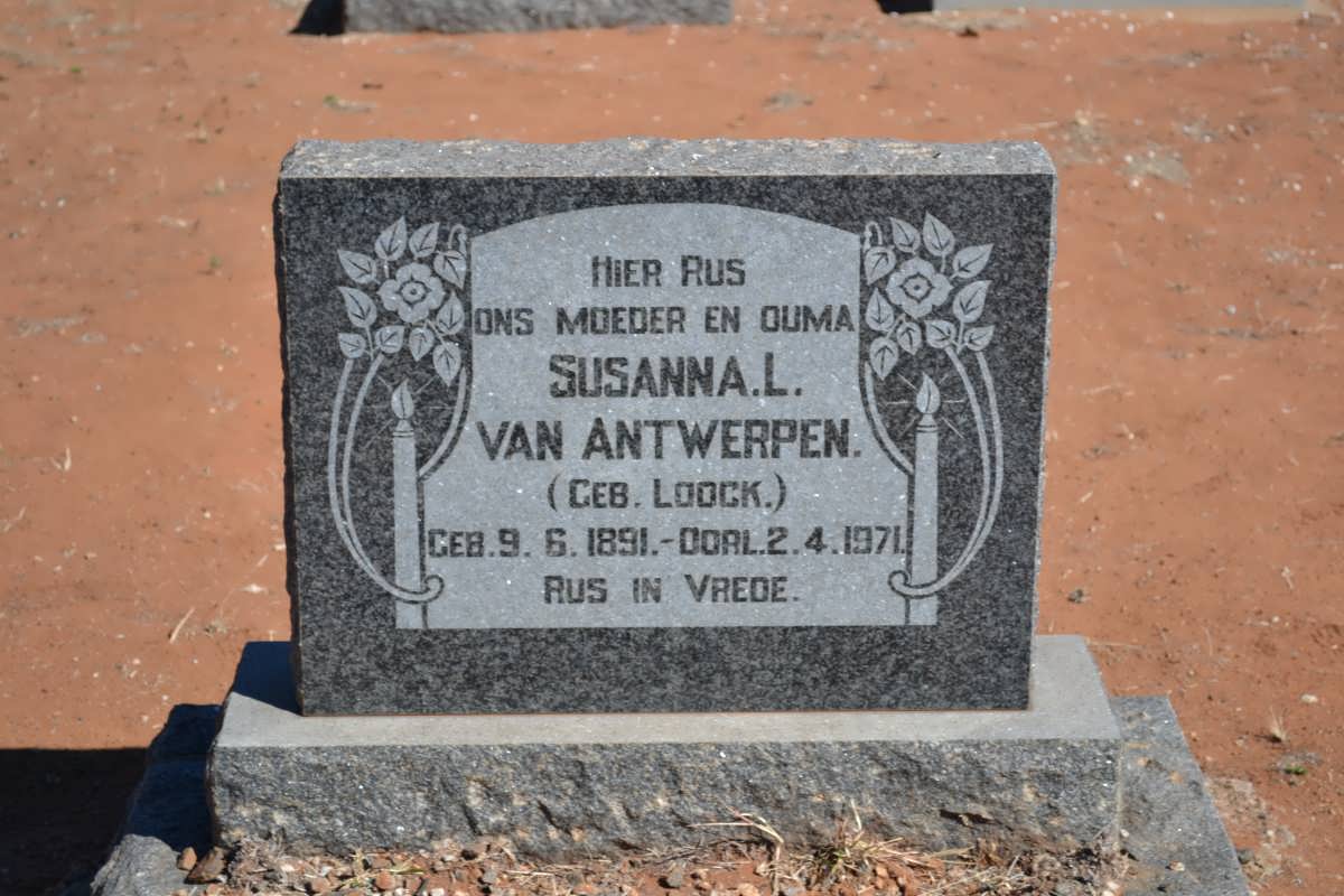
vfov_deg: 18.2
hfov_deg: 27.0
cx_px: 672
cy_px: 448
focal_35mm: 75
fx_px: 2800
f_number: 5.6
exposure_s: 1/125
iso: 110
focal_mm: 50
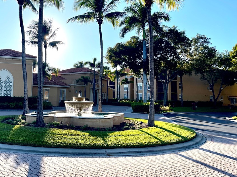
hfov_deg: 57.7
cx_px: 91
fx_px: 212
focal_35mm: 31
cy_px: 76
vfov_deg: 45.3
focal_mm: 5.1
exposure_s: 1/4049
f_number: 1.6
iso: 32
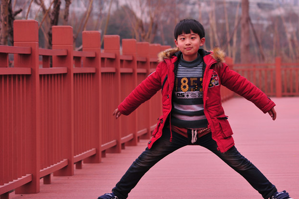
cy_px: 99
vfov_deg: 7.1
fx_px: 1609
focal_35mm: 194
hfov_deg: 10.6
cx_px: 192
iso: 200
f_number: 7.1
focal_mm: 150
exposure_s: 1/80
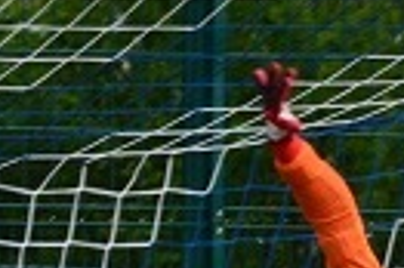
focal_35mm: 1853
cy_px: 434
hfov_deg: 1.1
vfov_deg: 0.7
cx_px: 37
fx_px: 20769
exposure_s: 1/200
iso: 400
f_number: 10
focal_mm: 300
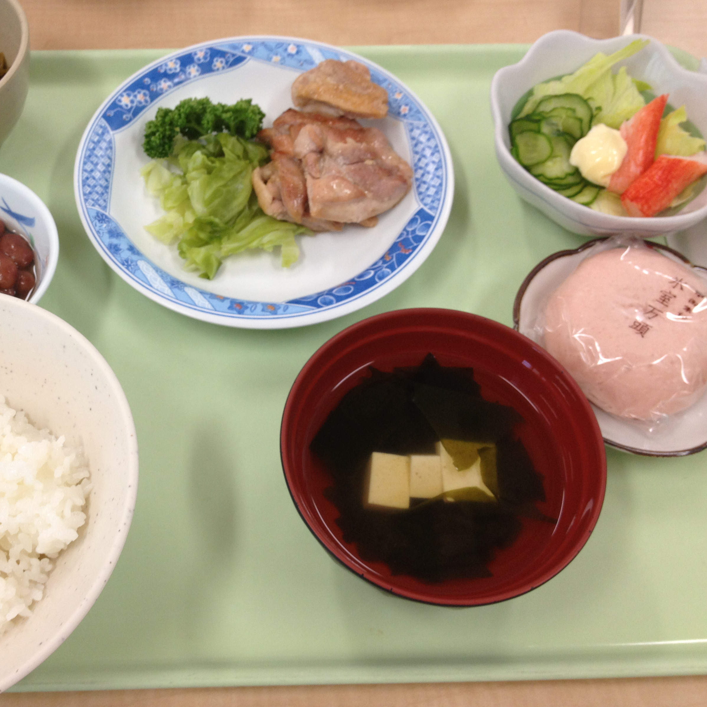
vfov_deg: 40.0
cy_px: 348
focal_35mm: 42
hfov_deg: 39.7
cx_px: 255
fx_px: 971
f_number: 2.4
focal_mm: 4.28
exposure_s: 1/40
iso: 64
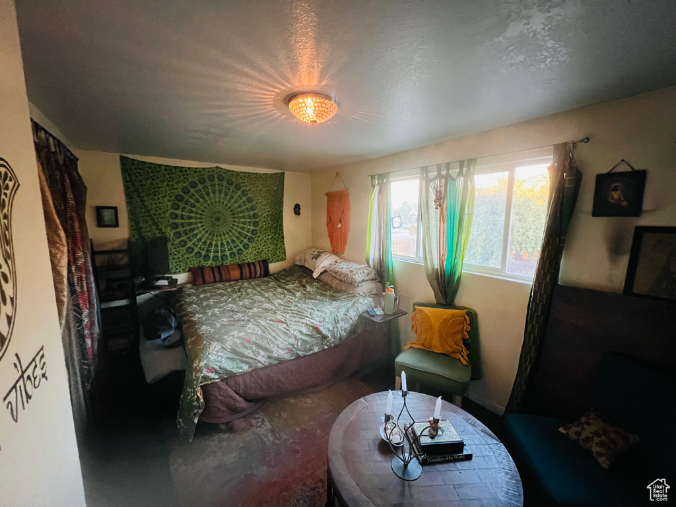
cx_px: 338
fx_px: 254
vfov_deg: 89.9
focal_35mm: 13
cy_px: 254
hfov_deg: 106.2
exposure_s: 1/40
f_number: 1.8
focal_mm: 1.57
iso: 800
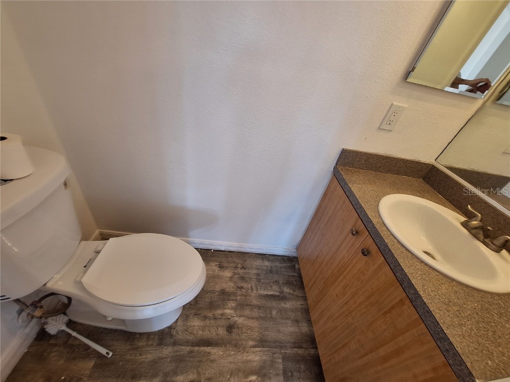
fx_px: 192
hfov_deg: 106.2
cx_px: 255
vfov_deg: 89.9
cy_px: 191
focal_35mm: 13
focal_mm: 1.74
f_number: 2.2
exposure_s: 1/40
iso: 80
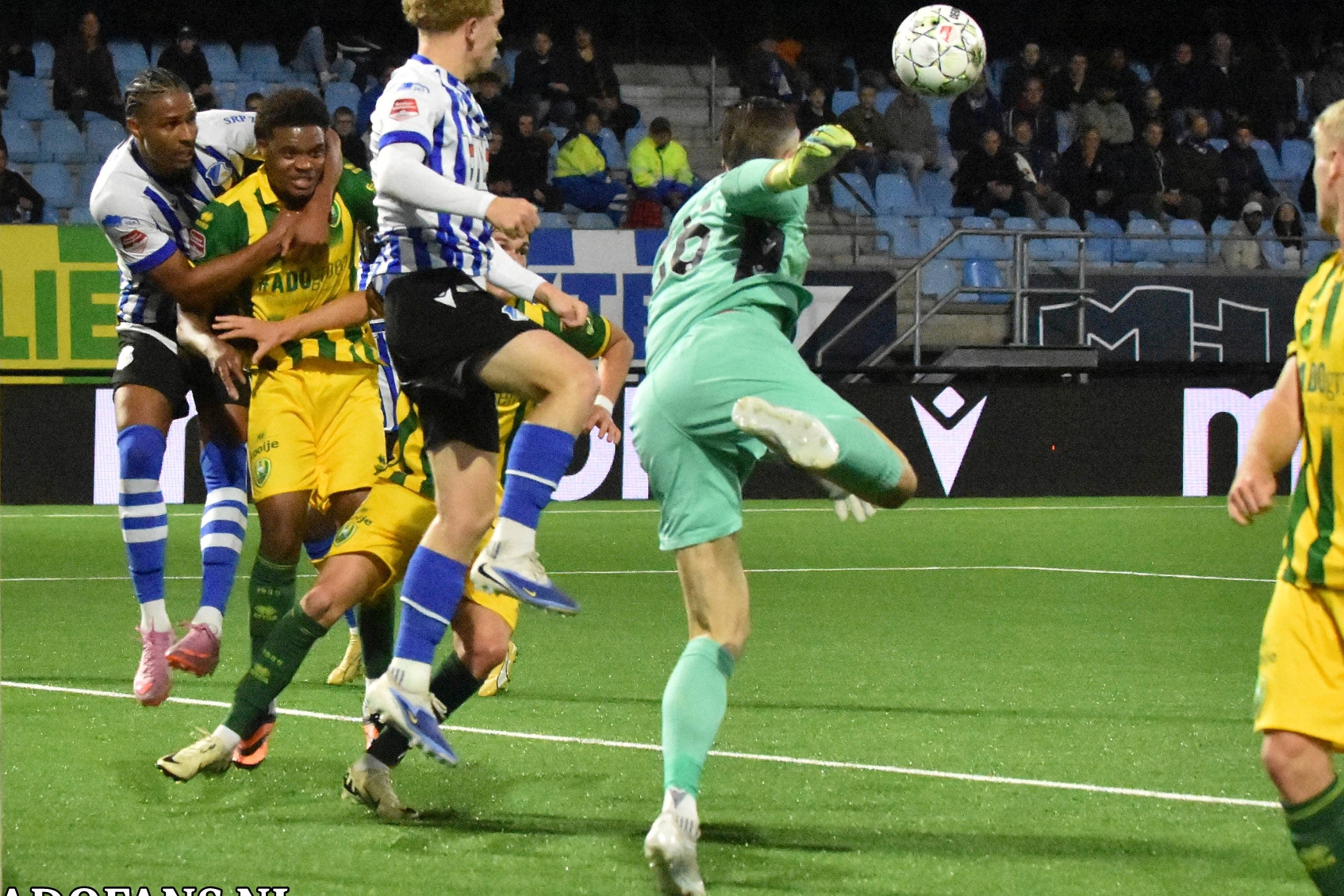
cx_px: 709
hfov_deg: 17.2
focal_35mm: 119
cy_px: 418
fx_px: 4442
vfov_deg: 11.5
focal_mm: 70
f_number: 4
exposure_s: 1/1250
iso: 10000
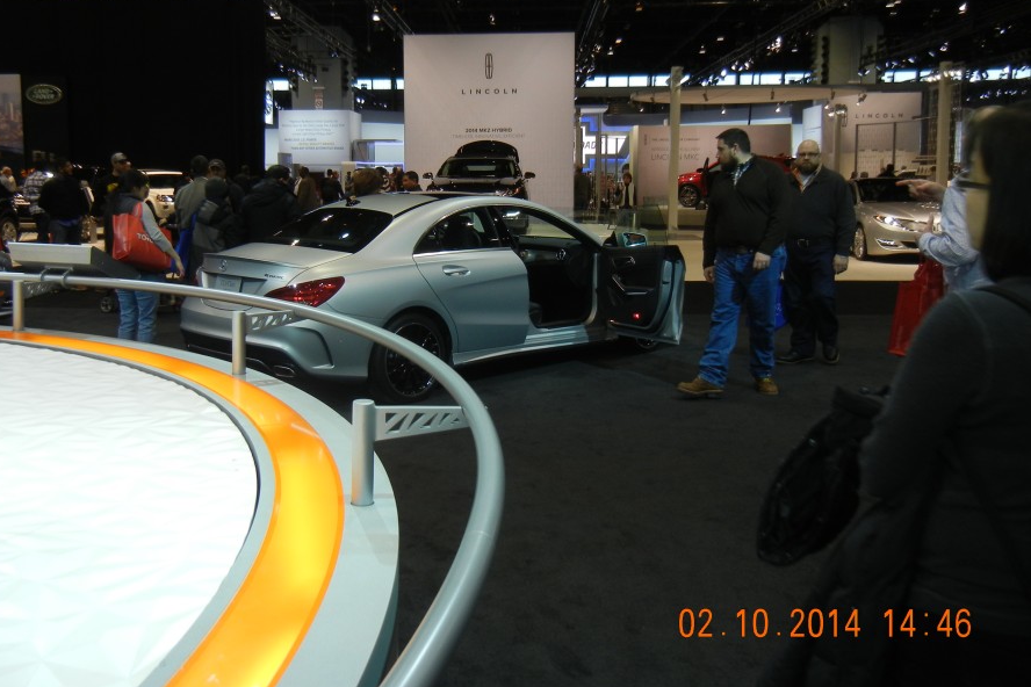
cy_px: 270
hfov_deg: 53.0
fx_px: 1031
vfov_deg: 36.7
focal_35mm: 36
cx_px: 449
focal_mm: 5.4
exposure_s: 1/81.1
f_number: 3.5
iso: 160
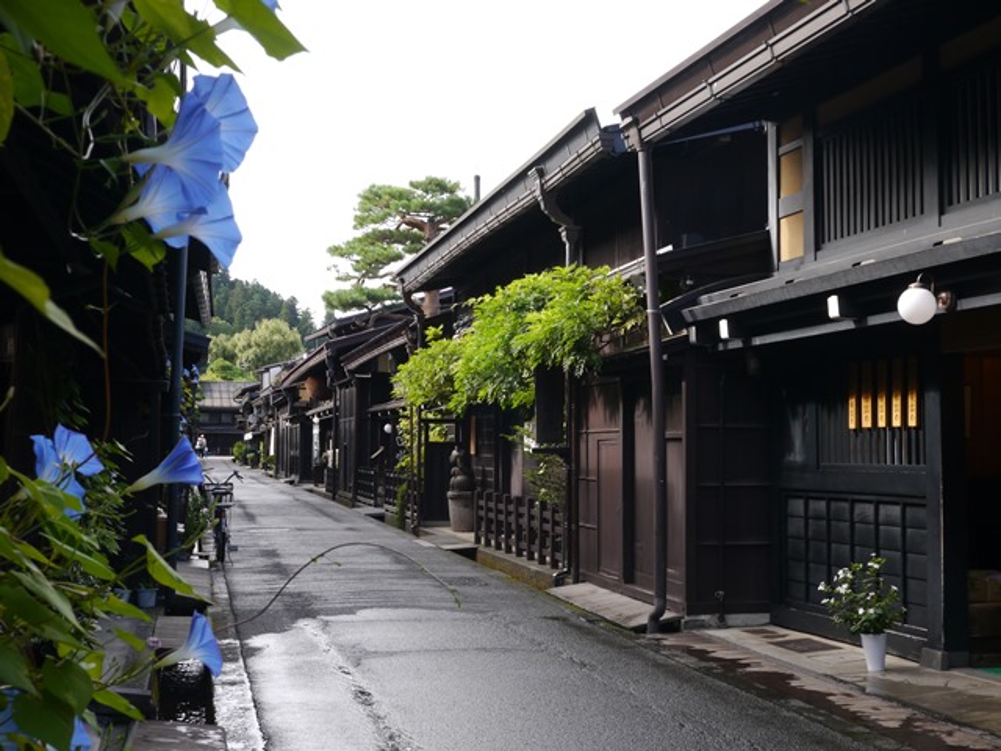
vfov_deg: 29.1
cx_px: 500
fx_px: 1446
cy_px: 376
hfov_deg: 38.2
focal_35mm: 50
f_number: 11
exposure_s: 1/60
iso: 320
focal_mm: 25
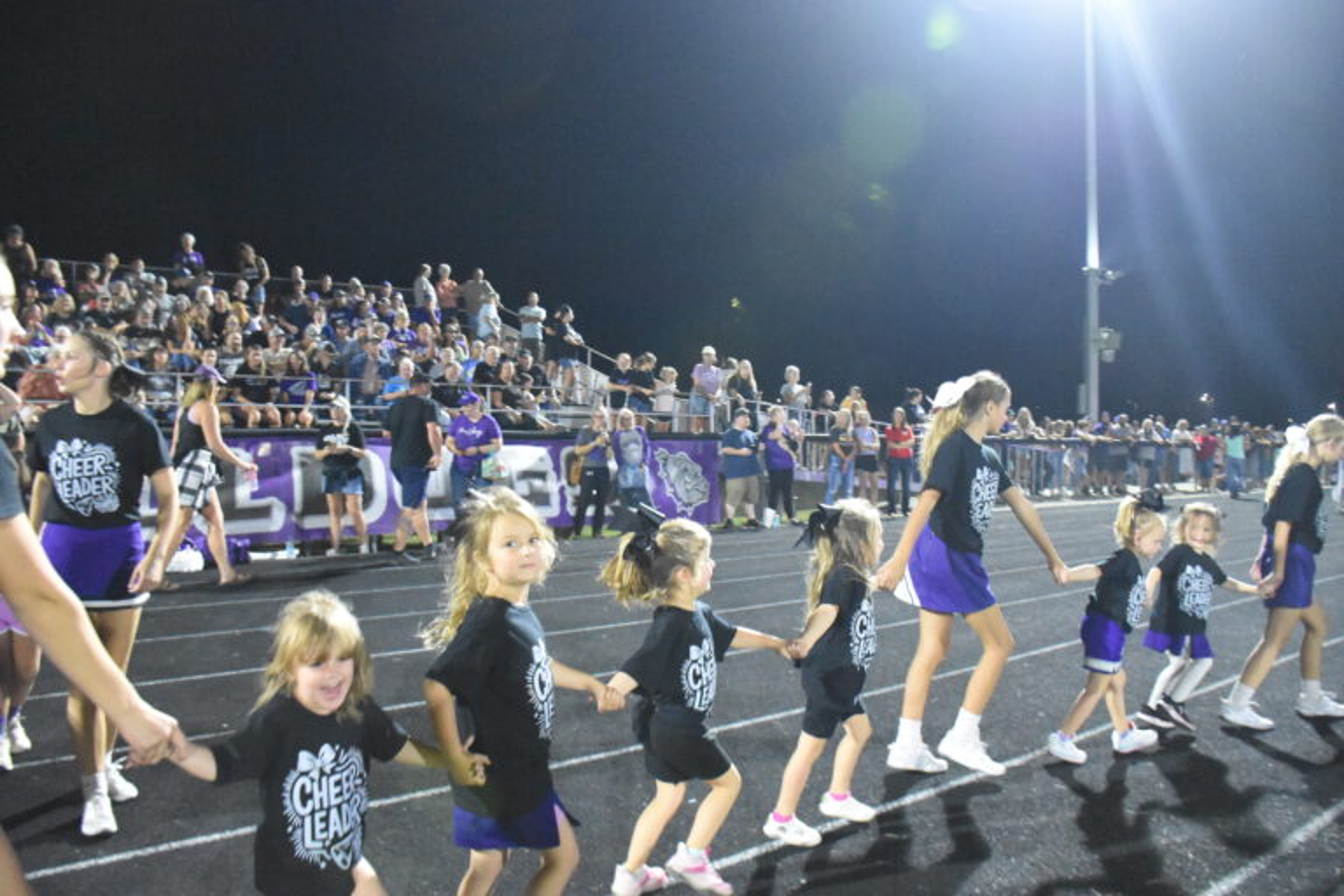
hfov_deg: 67.4
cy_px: 448
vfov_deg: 47.9
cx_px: 672
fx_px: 1008
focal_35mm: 27
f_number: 3.5
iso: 10000
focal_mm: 18
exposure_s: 1/160
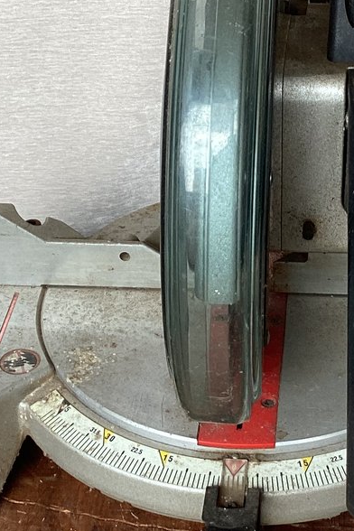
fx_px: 1224
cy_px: 218
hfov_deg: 16.4
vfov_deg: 24.4
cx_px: 252
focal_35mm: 83
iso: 25
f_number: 2.4
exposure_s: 1/150
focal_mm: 3.3
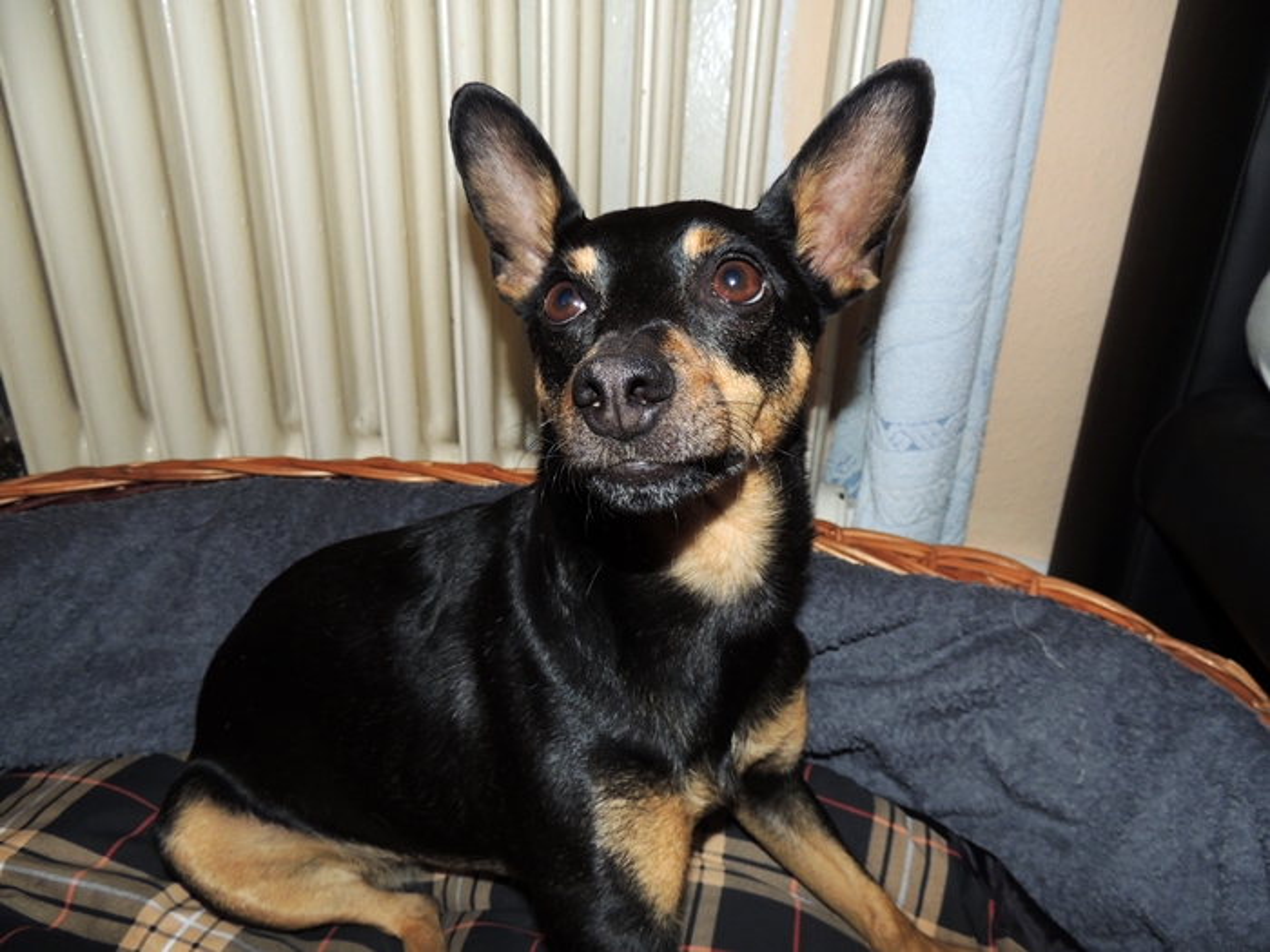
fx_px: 881
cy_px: 476
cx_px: 635
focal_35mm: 24
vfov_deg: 56.8
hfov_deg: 71.6
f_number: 3
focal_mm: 4.3
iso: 200
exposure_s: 1/30
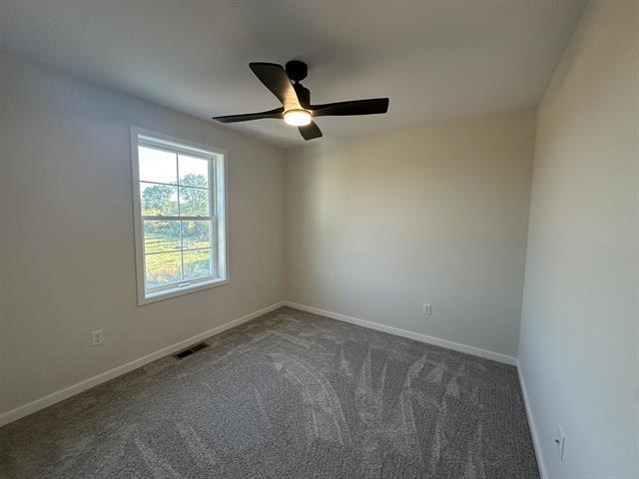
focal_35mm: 14
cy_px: 240
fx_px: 258
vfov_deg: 85.7
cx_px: 320
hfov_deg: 102.1
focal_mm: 2.22
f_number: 2.2
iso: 125
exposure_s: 1/120
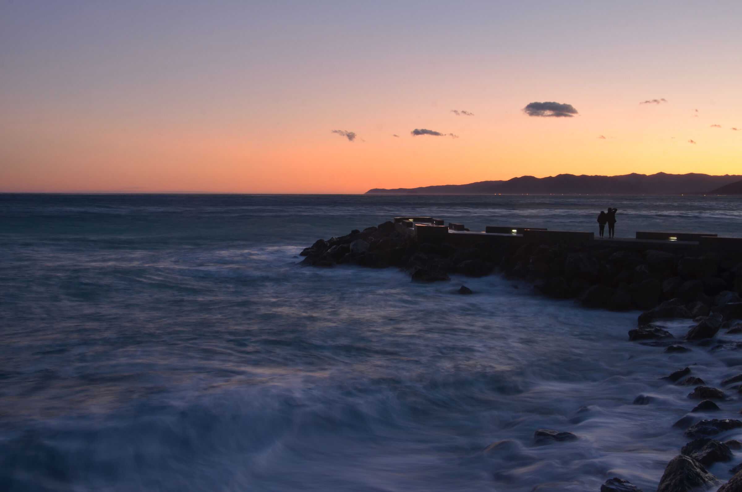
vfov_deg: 29.7
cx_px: 371
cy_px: 246
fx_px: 926
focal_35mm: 45
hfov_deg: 43.7
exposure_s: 1.3
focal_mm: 30
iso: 100
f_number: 16
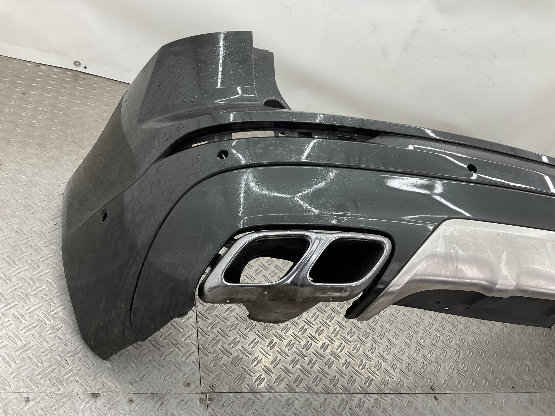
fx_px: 465
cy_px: 208
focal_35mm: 29
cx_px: 278
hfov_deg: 61.7
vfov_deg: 48.2
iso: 40
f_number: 1.8
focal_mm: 3
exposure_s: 1/120
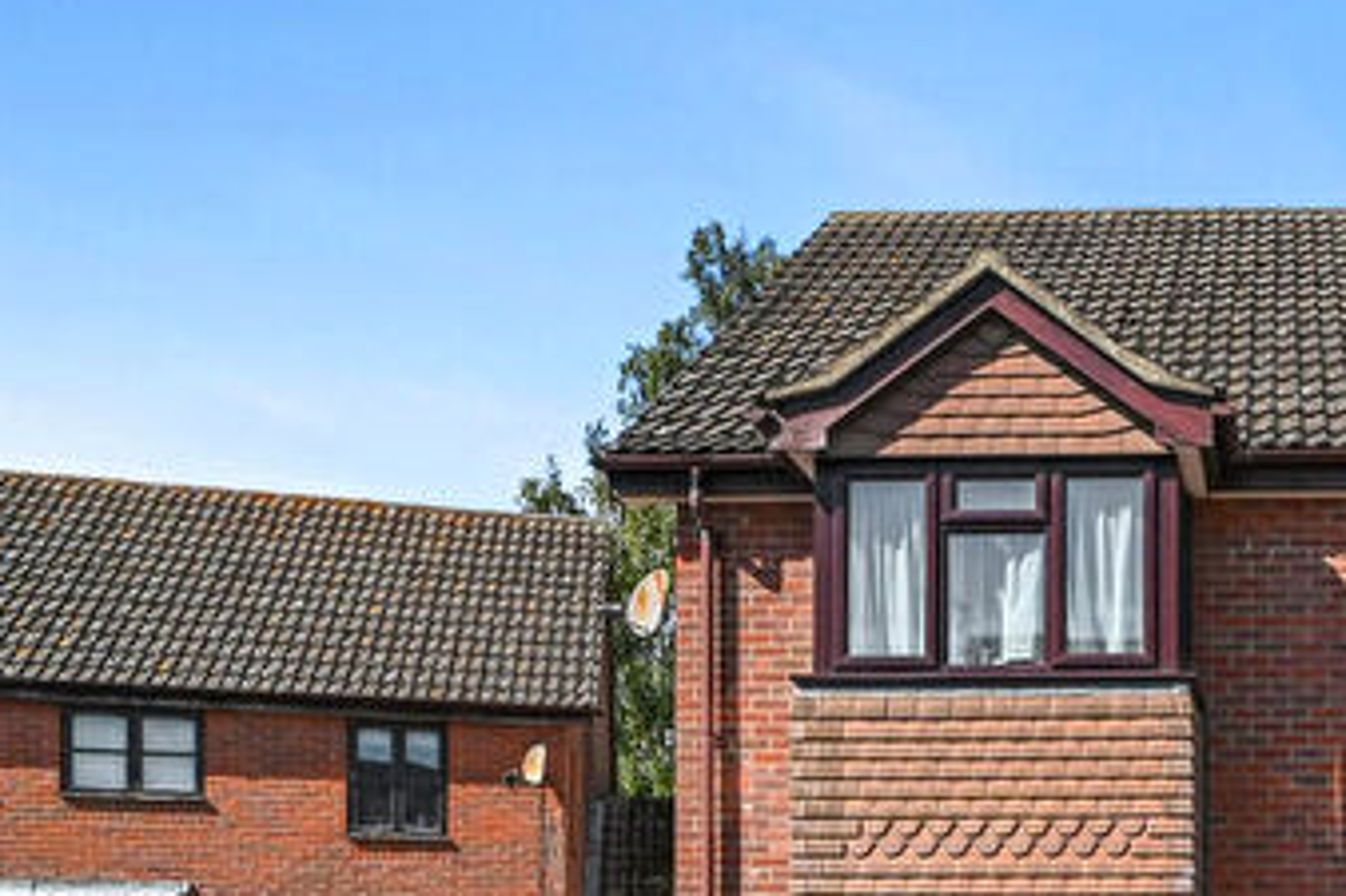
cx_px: 1250
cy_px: 808
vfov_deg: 41.3
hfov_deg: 54.1
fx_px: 1084
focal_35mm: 29
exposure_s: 1/1250
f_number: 8
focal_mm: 14
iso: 500
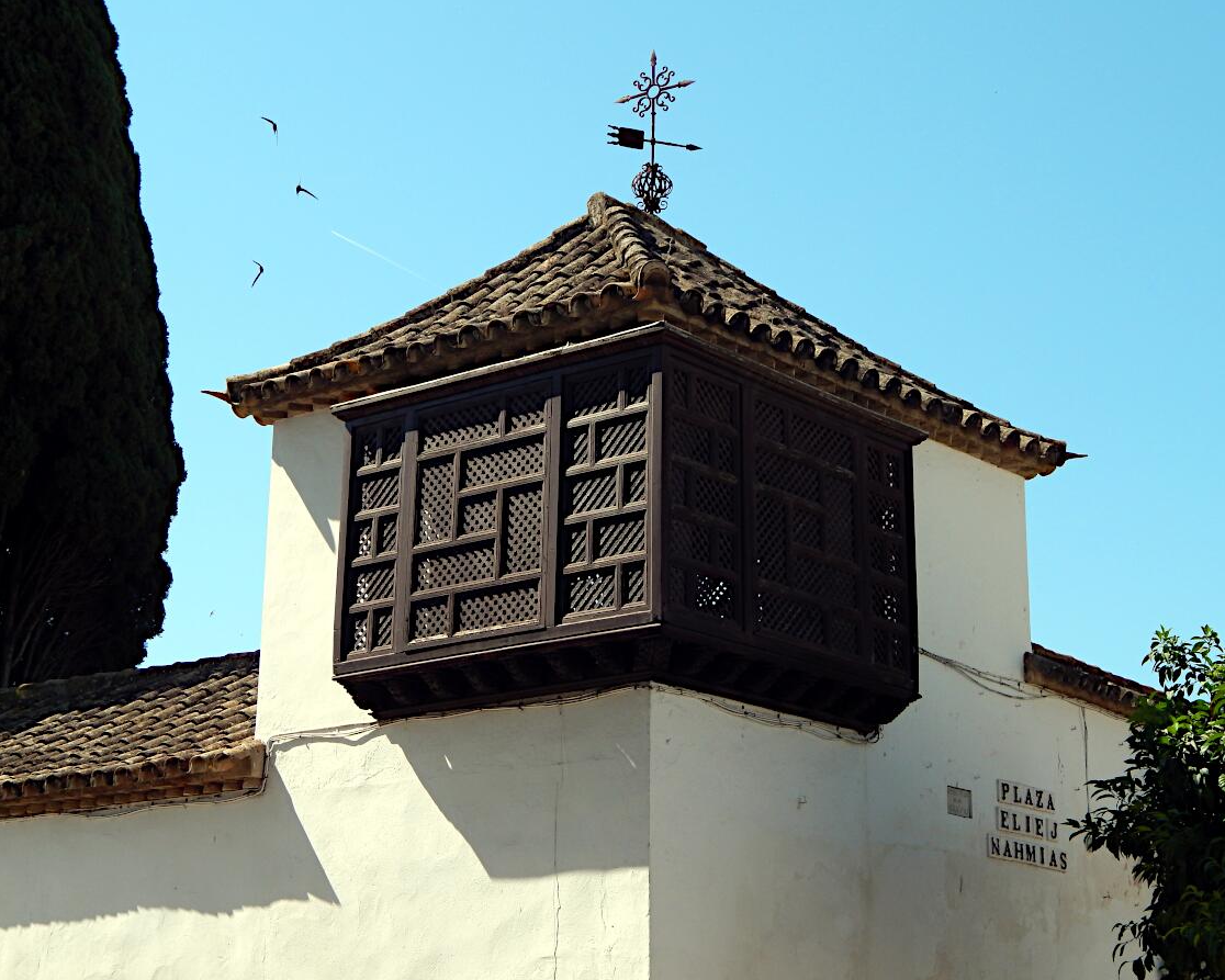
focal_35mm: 64
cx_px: 621
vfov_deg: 23.9
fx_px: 2321
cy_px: 491
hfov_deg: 29.6
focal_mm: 10.9
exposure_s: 1/800
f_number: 4
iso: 125
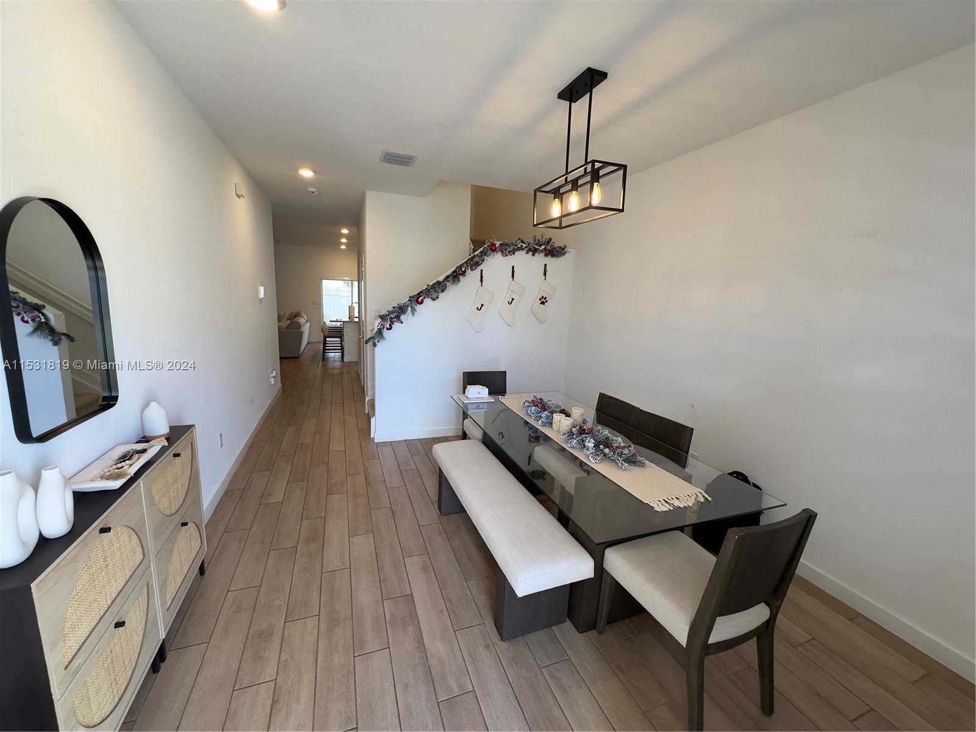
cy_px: 366
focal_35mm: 14
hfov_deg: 102.1
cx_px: 488
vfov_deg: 85.7
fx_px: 395
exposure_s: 1/120
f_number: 2.2
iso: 160
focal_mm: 2.22
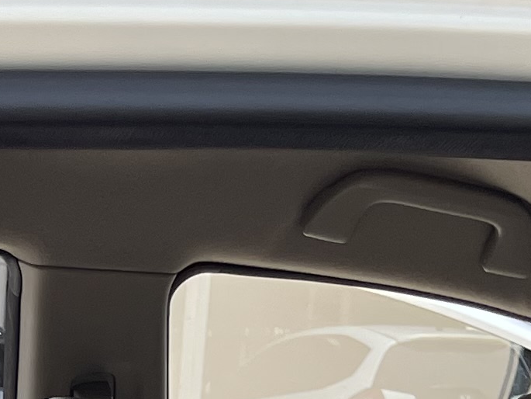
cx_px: -210
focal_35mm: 153
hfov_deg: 12.4
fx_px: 2347
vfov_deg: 8.3
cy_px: 1165
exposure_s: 1/1689
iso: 32
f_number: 1.6
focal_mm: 5.1
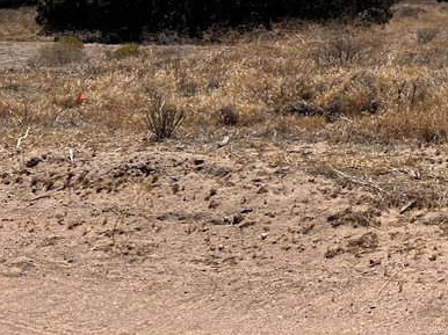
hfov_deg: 25.2
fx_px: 892
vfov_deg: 19.8
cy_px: -80
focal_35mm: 69
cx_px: 547
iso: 50
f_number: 1.5
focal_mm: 5.7
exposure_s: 1/6211
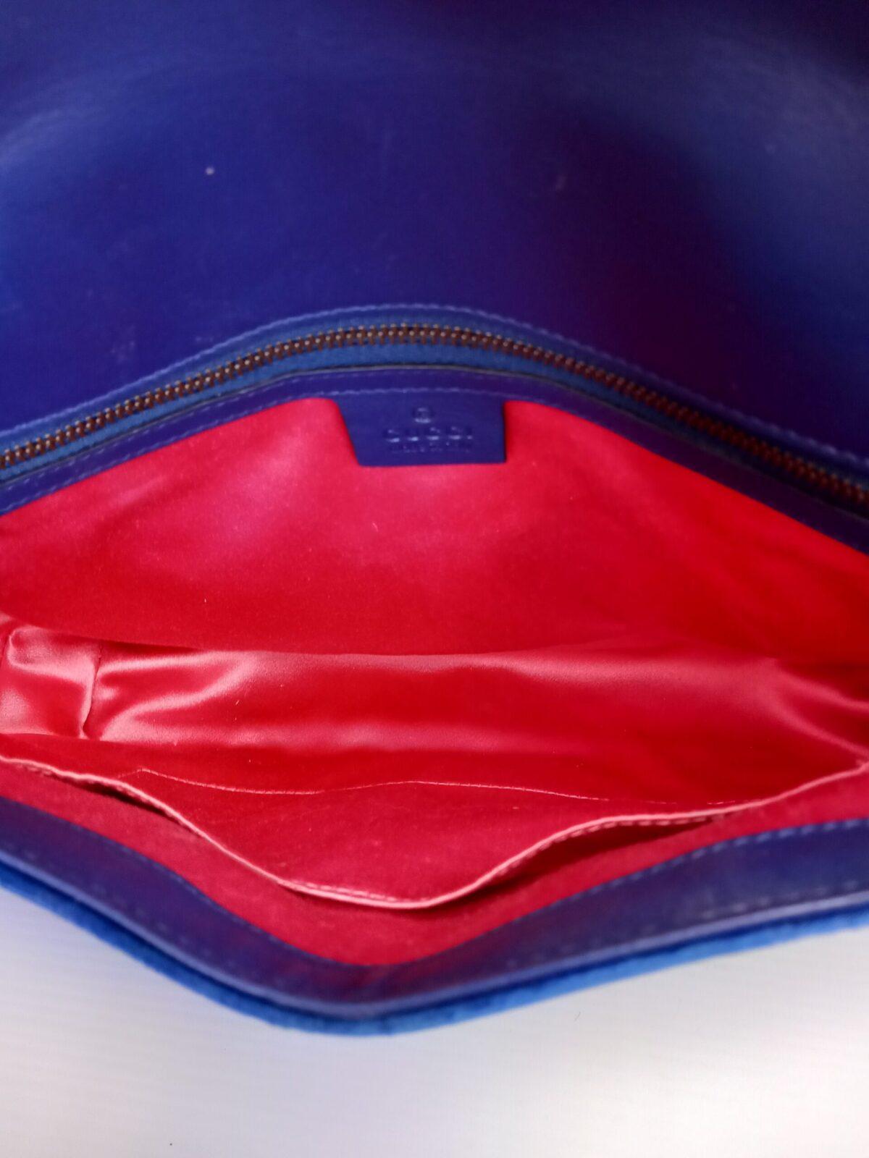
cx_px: 434
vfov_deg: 65.3
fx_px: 904
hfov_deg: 51.4
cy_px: 579
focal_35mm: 27
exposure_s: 1/25
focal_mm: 4
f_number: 1.8
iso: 250
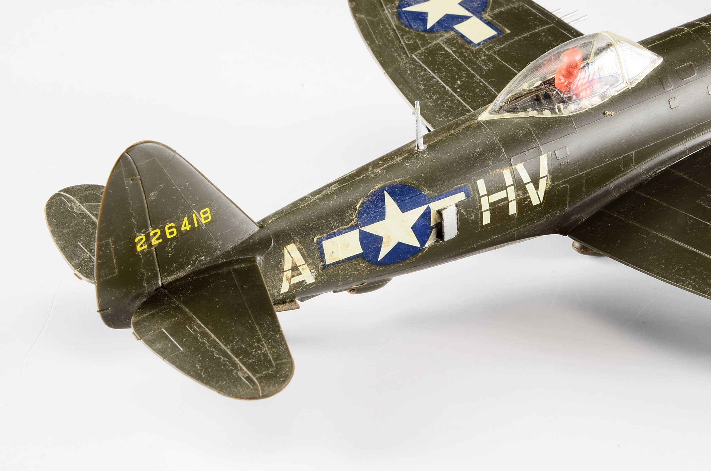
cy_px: 236
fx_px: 2513
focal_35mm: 128
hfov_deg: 16.1
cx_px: 356
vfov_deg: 10.7
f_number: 20
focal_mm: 85
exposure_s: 1/100
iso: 100
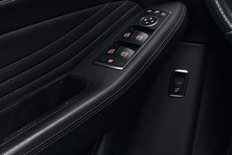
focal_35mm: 93
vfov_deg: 13.5
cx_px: 419
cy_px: -108
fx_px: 599
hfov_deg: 17.6
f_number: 1.78
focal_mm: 6.76
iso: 800
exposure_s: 1/50
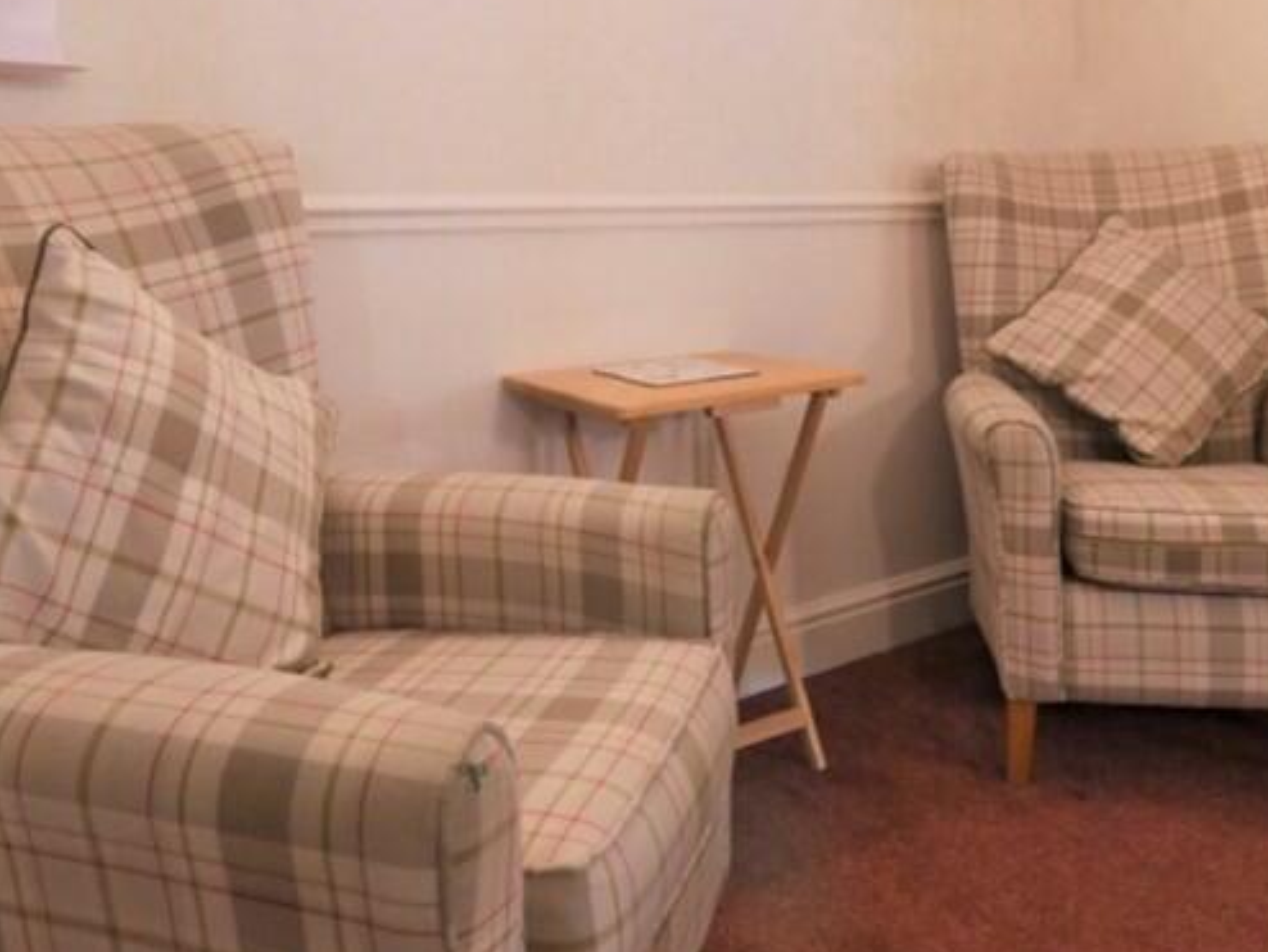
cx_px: 688
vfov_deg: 46.7
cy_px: 248
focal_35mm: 29
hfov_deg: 61.5
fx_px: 1063
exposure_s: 1/60
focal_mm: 7
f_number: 4
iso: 1600
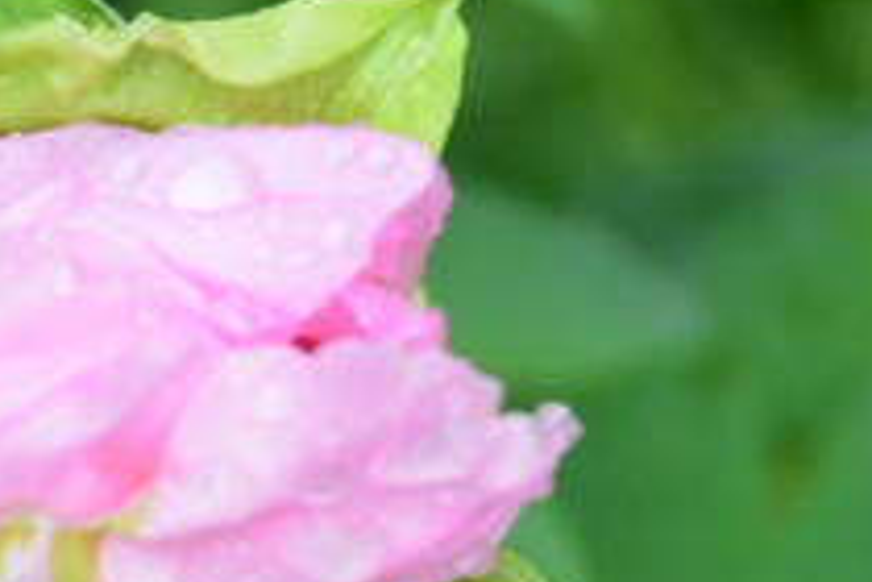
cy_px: 611
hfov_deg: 5.1
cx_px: -212
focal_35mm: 400
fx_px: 9688
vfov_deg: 3.4
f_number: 5.6
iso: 320
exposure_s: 1/500
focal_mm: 70
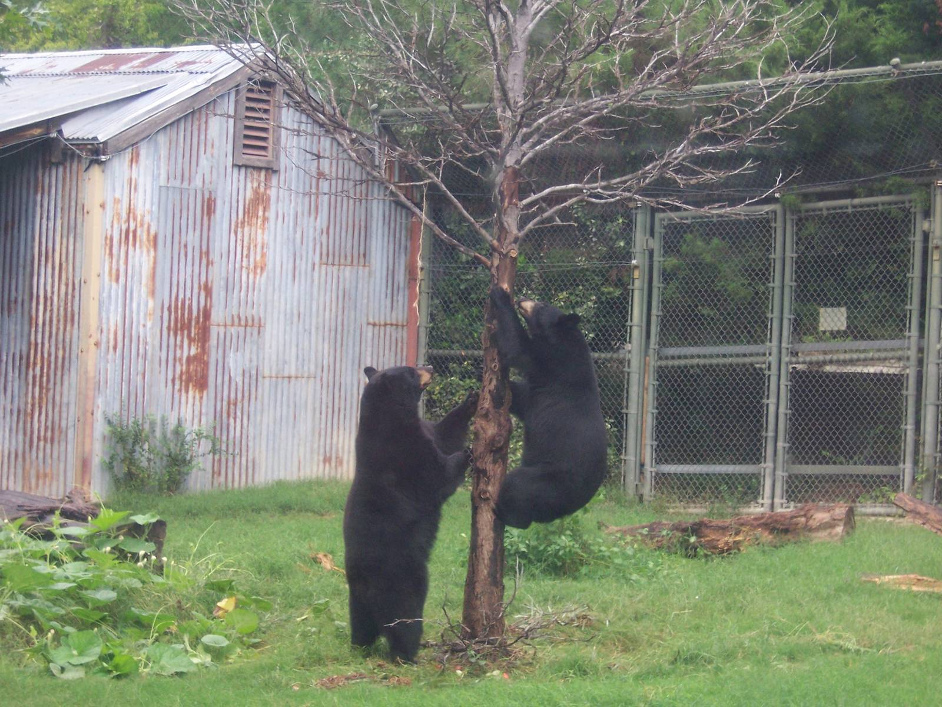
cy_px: 354
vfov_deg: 16.6
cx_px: 471
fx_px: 2422
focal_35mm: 89
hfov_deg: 22.0
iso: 140
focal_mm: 14.8
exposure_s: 1/250
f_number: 4.8
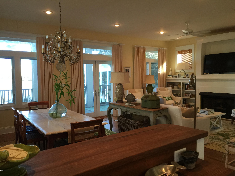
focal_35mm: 29
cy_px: 88
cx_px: 118
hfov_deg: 61.7
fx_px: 197
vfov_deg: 48.2
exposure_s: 1/30
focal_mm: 4.15
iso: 50
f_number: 2.2
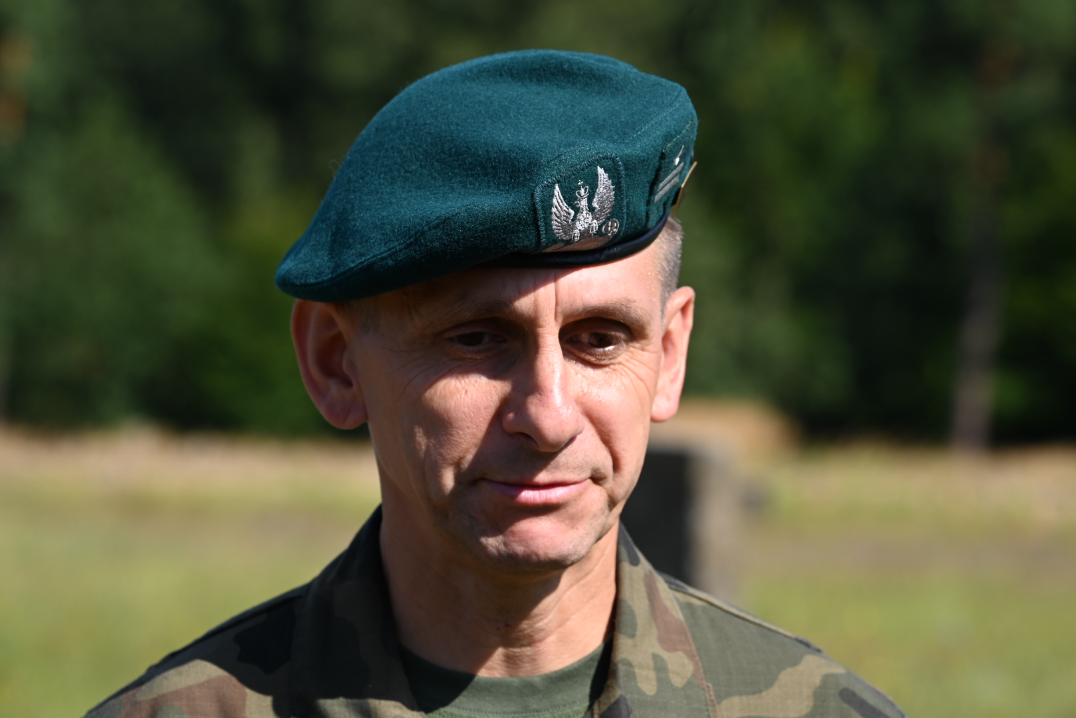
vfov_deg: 8.6
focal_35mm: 160
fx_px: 4782
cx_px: 538
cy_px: 359
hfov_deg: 12.8
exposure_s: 1/200
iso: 100
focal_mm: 160
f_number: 9
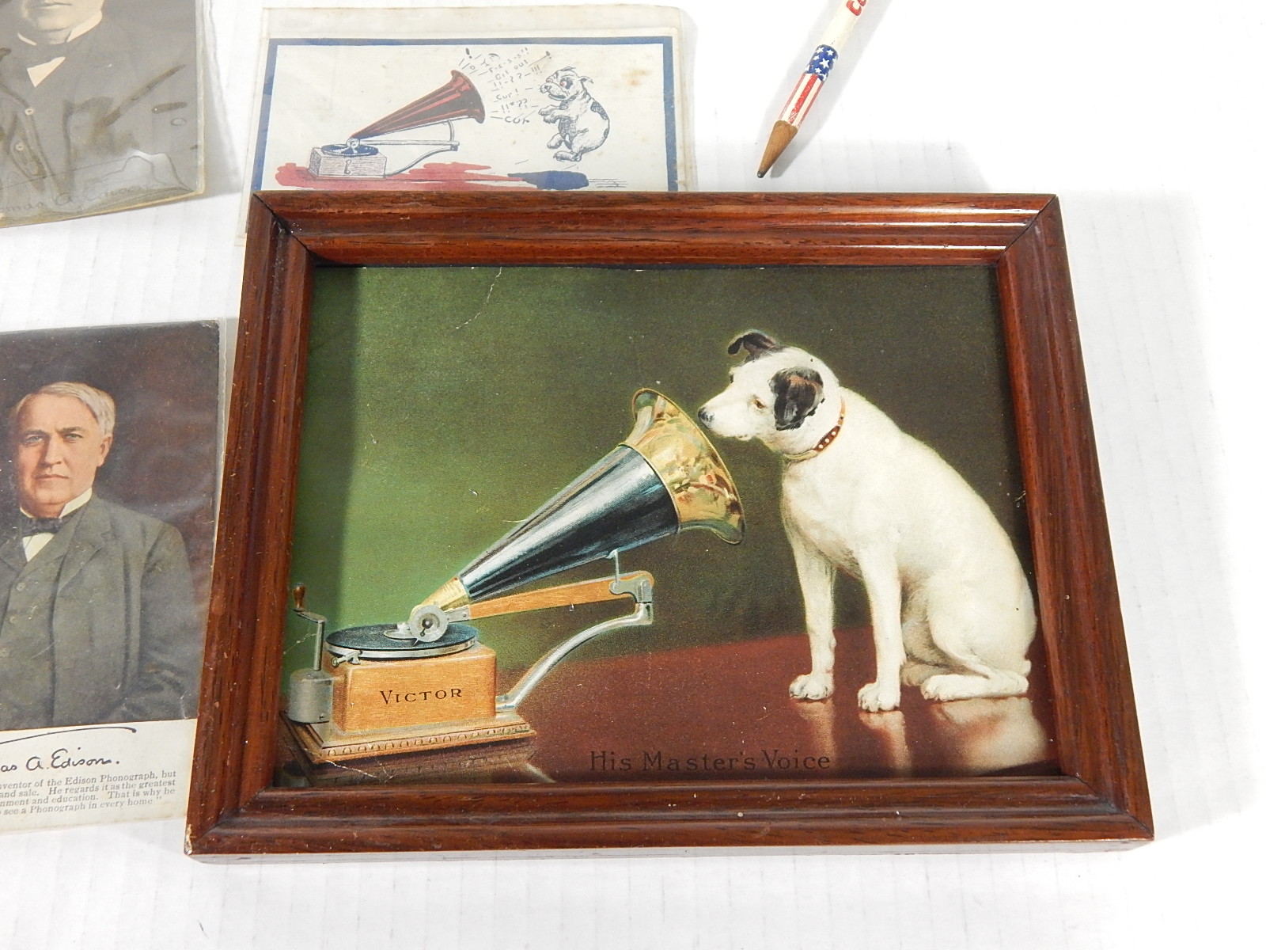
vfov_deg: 37.7
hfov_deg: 49.0
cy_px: 475
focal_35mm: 38
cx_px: 633
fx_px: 1390
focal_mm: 6.8
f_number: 3.4
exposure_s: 1/20
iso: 400
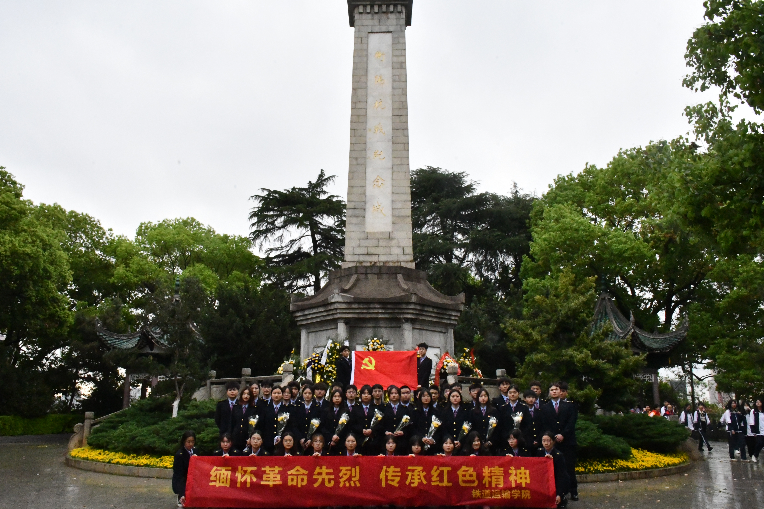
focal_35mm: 30
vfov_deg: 43.6
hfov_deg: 61.9
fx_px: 637
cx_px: 382
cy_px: 254
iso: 8000
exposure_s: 1/320
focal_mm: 20
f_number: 22
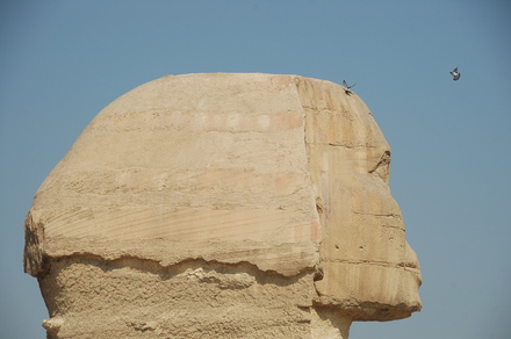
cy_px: 170
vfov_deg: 8.7
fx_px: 2232
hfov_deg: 13.1
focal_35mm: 158
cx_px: 256
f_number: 8
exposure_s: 1/1000
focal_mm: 105
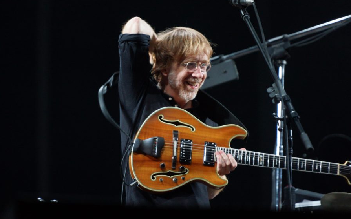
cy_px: 103
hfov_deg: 13.0
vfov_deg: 8.1
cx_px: 176
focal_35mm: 161
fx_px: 1540
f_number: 4
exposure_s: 1/160
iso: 1600
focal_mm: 105
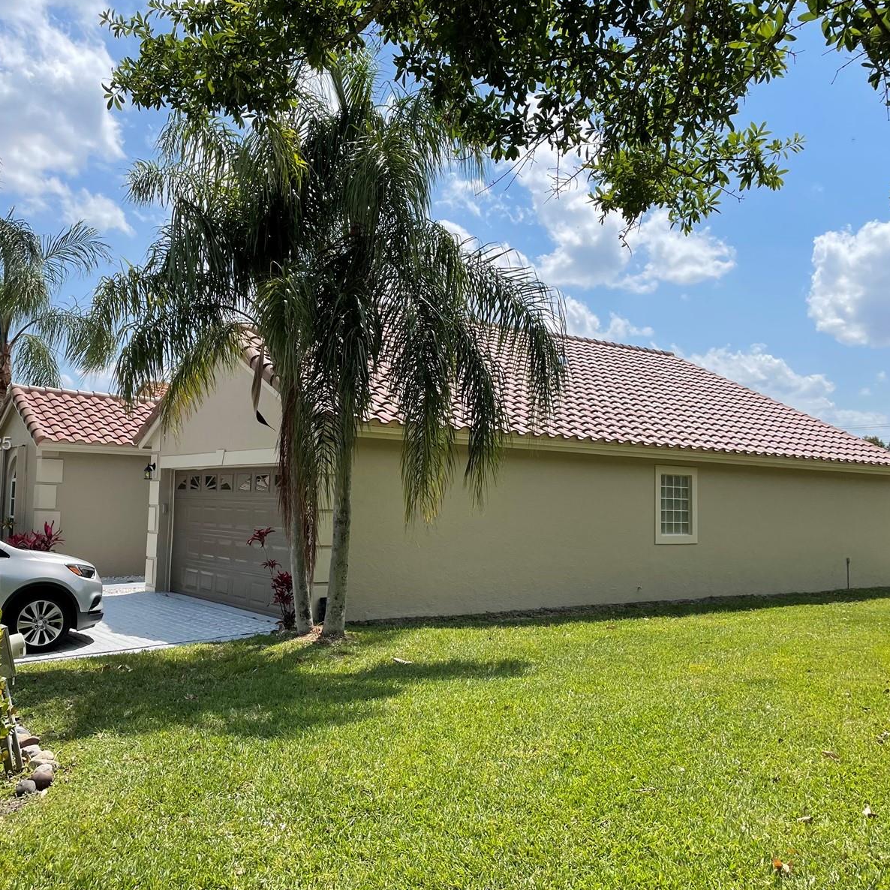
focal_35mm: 31
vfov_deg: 52.5
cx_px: 378
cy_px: 445
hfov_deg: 52.3
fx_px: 902
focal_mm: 4.2
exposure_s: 1/4000
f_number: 1.6
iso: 32
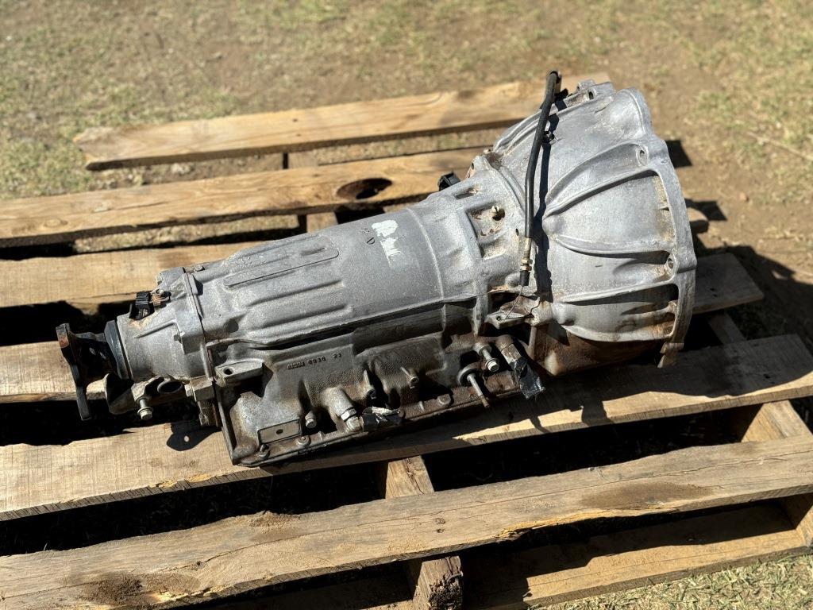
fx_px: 1127
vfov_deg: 30.3
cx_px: 406
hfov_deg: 39.7
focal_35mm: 48
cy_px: 305
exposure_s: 1/2833
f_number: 1.78
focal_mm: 6.76
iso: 64
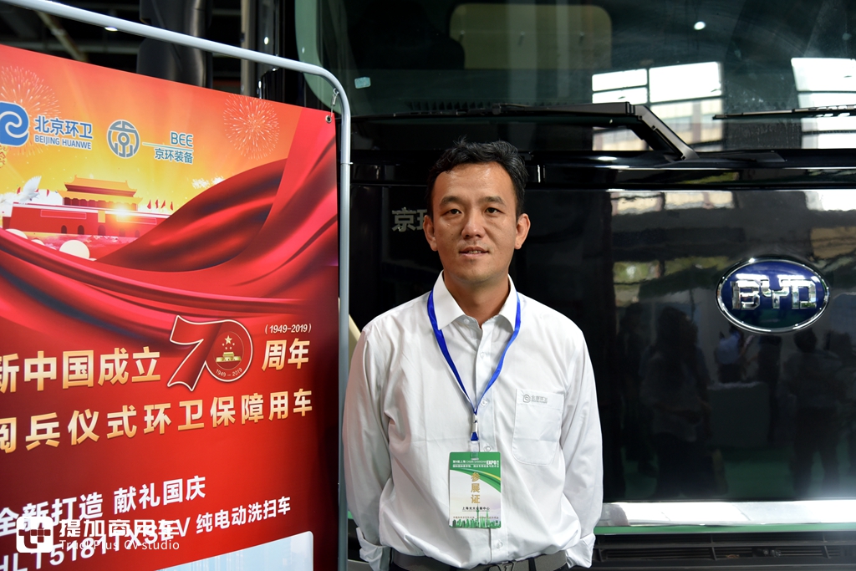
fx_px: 1094
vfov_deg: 29.3
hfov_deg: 42.7
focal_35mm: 46
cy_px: 286
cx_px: 428
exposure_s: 1/60
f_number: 4
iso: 1000
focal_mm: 46
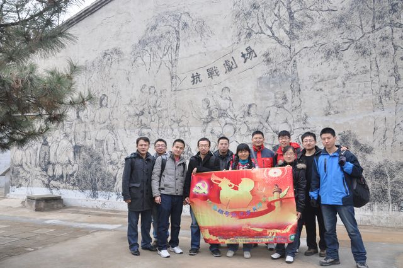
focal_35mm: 32
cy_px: 134
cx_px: 202
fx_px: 352
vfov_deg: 41.6
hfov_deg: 59.6
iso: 200
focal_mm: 21
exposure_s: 1/60
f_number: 8
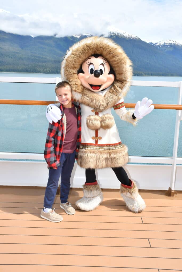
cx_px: 91
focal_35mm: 34
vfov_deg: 55.8
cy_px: 136
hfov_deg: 38.9
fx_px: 258
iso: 200
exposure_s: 1/200
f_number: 11
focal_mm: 23
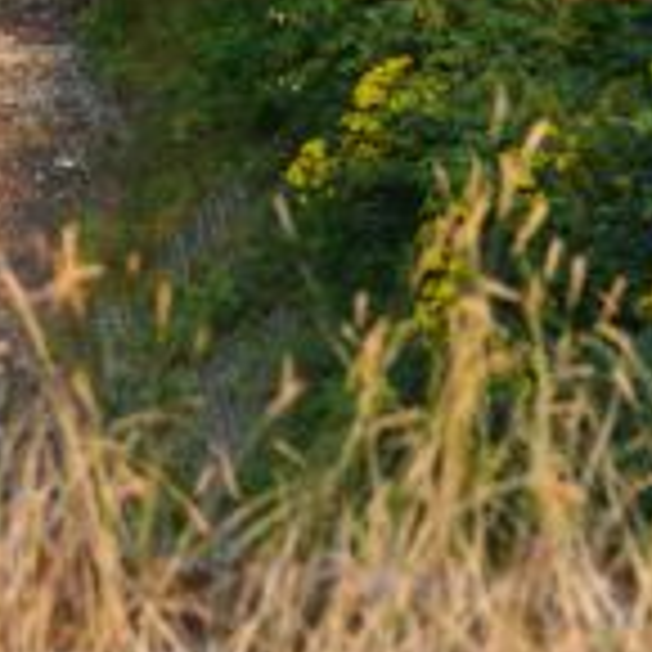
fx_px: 6196
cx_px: -126
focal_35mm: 291
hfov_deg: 6.0
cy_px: -468
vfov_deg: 5.9
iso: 360
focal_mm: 55
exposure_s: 1/60
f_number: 10
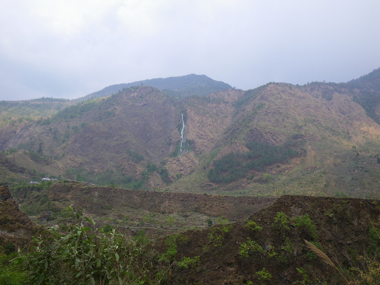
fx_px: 307
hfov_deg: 63.4
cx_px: 190
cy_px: 142
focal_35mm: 28
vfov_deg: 49.8
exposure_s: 1/100
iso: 50
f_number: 4.2
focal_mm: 5
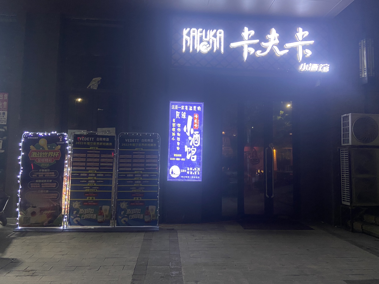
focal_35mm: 26
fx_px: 285
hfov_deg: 67.3
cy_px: 142
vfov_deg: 53.1
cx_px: 190
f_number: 1.8
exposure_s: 1/50
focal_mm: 4.25
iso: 100
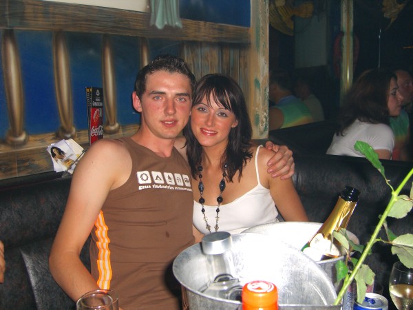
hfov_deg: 49.0
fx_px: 453
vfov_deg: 37.7
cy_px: 155
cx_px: 206
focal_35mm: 38
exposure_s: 1/60
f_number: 2.8
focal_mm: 7.9
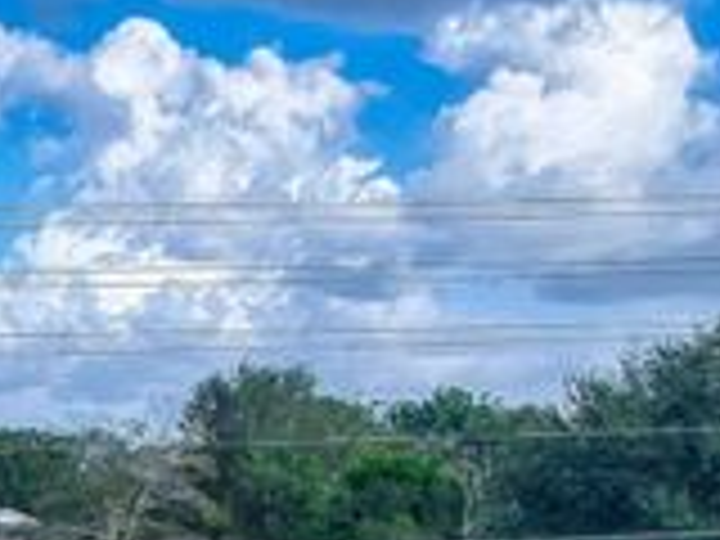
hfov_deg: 22.5
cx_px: -207
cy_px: 722
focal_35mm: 78
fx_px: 1622
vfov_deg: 17.6
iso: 100
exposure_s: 1/1600
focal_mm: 4.49
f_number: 2.6
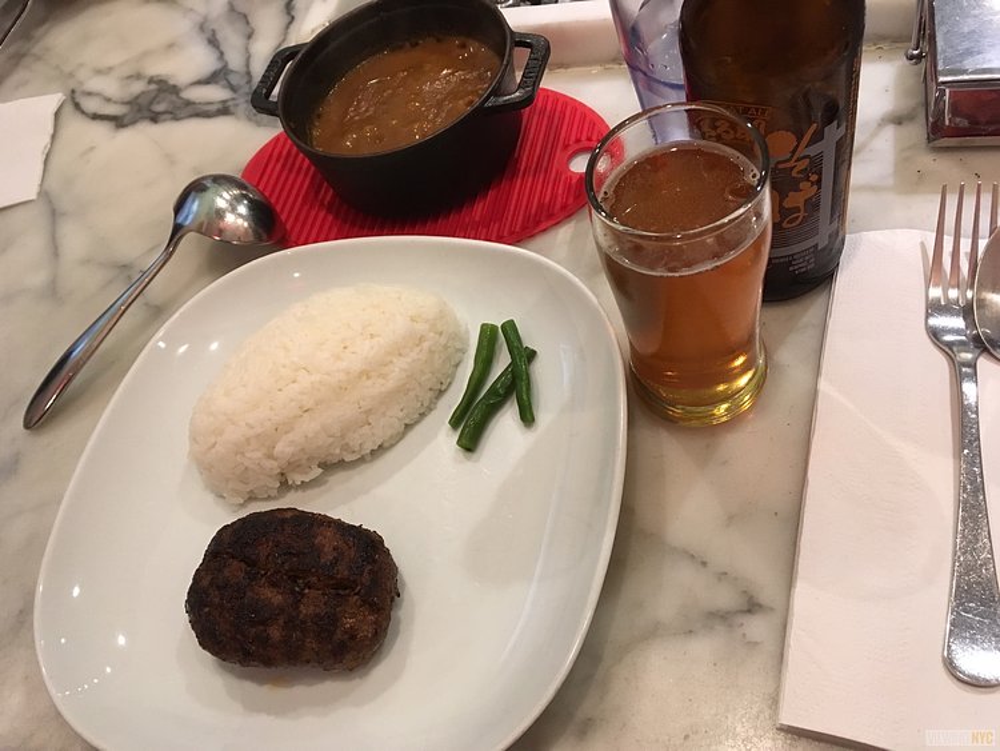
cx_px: 500
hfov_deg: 61.6
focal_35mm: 29
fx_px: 838
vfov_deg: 48.3
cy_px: 376
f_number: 2.2
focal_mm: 4.15
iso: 160
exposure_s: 1/30
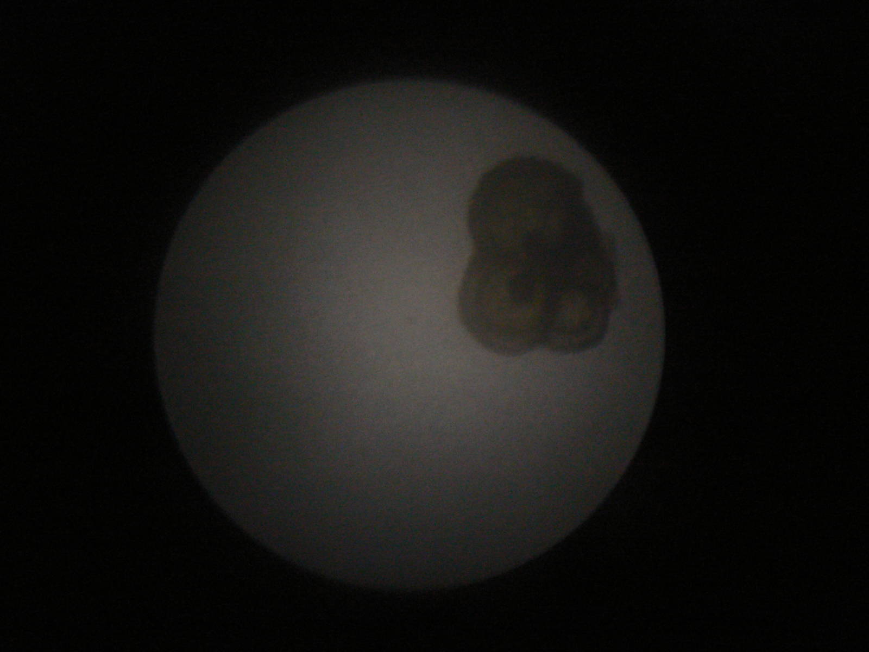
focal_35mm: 36
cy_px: 326
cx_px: 434
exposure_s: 1/4
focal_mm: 6
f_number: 2.8
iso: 200
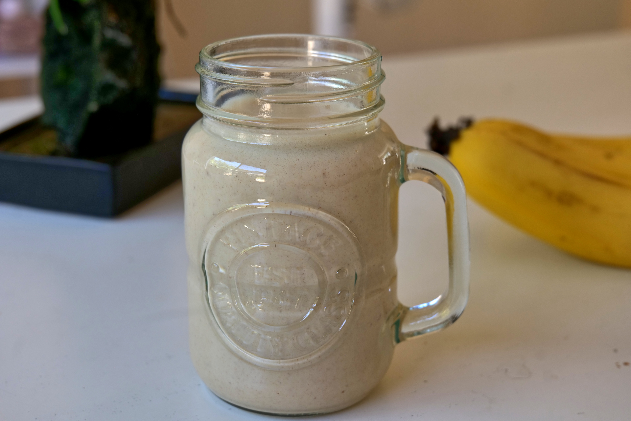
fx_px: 1052
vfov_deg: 22.6
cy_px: 210
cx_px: 316
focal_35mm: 60
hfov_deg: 33.4
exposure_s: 1/80
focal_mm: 60
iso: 640
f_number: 7.1
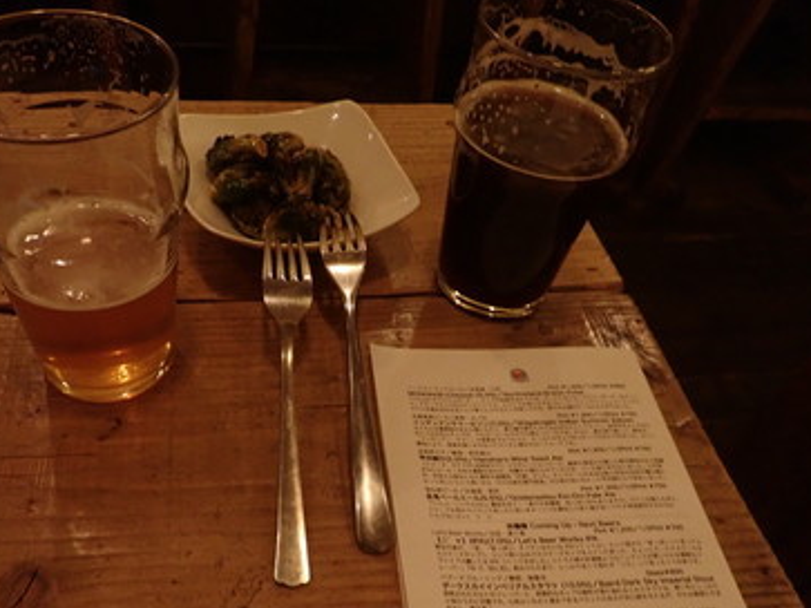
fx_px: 726
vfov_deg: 45.2
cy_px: 360
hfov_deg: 58.1
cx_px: 344
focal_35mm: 31
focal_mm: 4.5
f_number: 8
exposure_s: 1/10
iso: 800
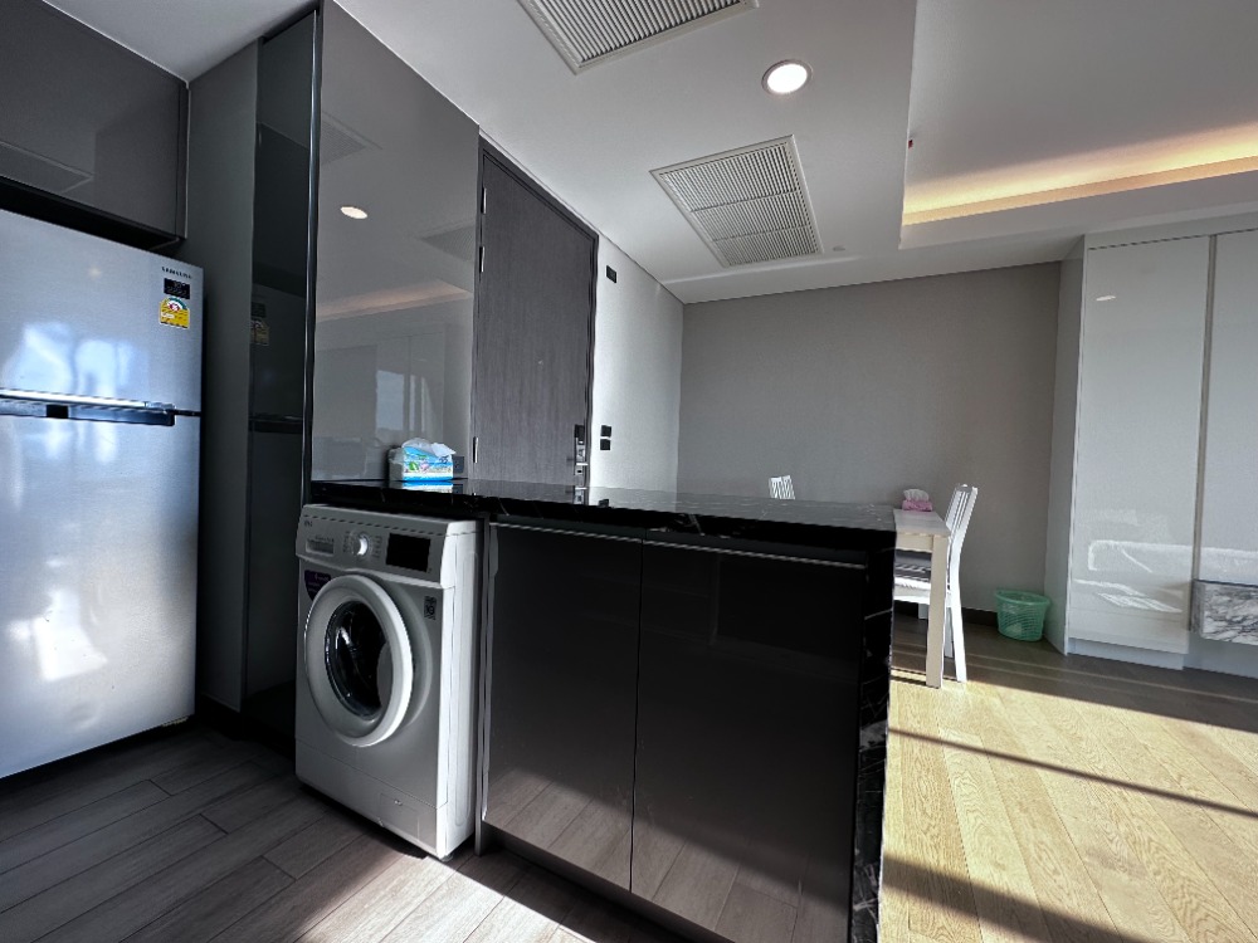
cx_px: 629
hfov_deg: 102.1
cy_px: 472
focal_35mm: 14
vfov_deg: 85.7
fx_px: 509
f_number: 2.2
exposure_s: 1/99
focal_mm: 2.22
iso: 80
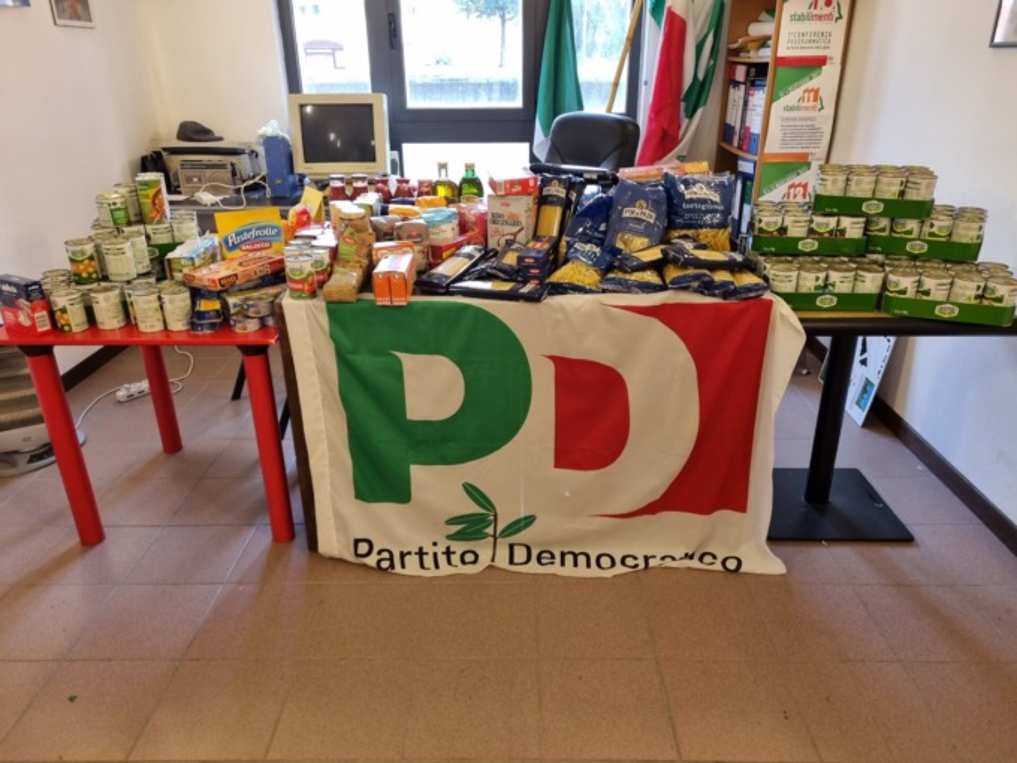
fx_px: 764
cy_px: 382
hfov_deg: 67.3
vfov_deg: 53.1
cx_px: 508
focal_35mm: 26
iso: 200
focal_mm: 5.4
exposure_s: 1/100
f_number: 1.8
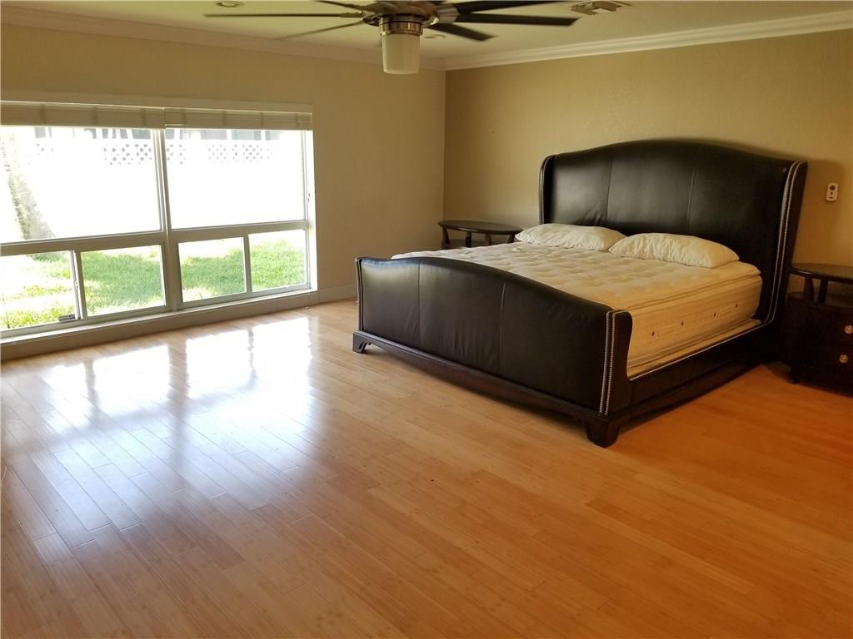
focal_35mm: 26
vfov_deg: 53.1
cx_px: 426
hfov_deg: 67.3
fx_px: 641
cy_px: 320
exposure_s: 1/60
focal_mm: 4.25
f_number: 1.7
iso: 64
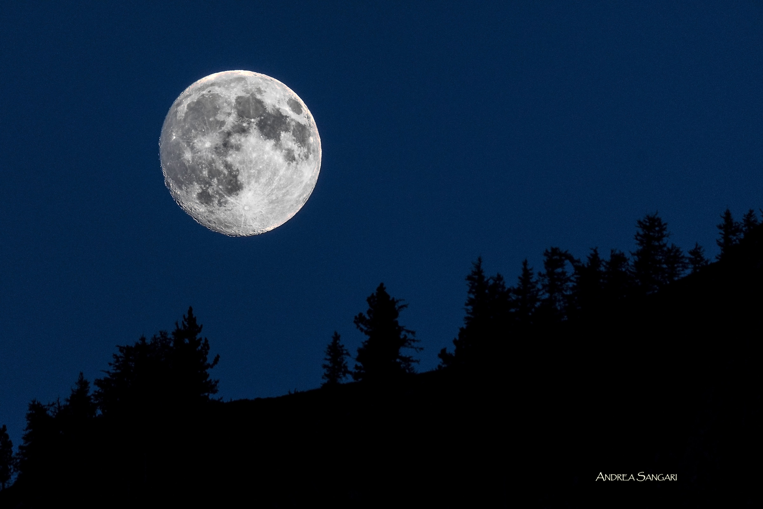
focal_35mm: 900
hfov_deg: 2.3
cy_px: 254
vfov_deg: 1.5
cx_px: 382
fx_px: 19074
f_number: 7.1
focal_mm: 600
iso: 640
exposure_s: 1/400
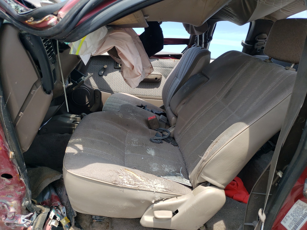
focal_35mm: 26
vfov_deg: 53.1
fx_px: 231
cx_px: 154
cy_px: 115
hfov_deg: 67.3
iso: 50
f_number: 1.5
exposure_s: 1/1111
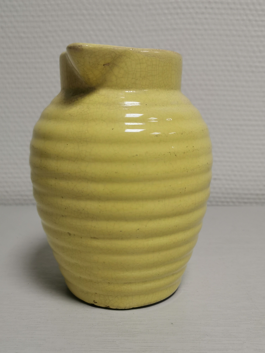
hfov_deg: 38.7
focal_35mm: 37
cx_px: 132
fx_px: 378
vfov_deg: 50.1
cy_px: 176
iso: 100
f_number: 1.8
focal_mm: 5.58
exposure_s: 1/100
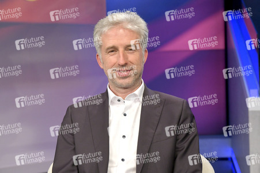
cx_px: 130
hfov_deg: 35.7
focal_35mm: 56
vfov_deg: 24.2
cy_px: 86
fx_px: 404
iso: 2000
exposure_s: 1/200
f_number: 5.6
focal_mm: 56
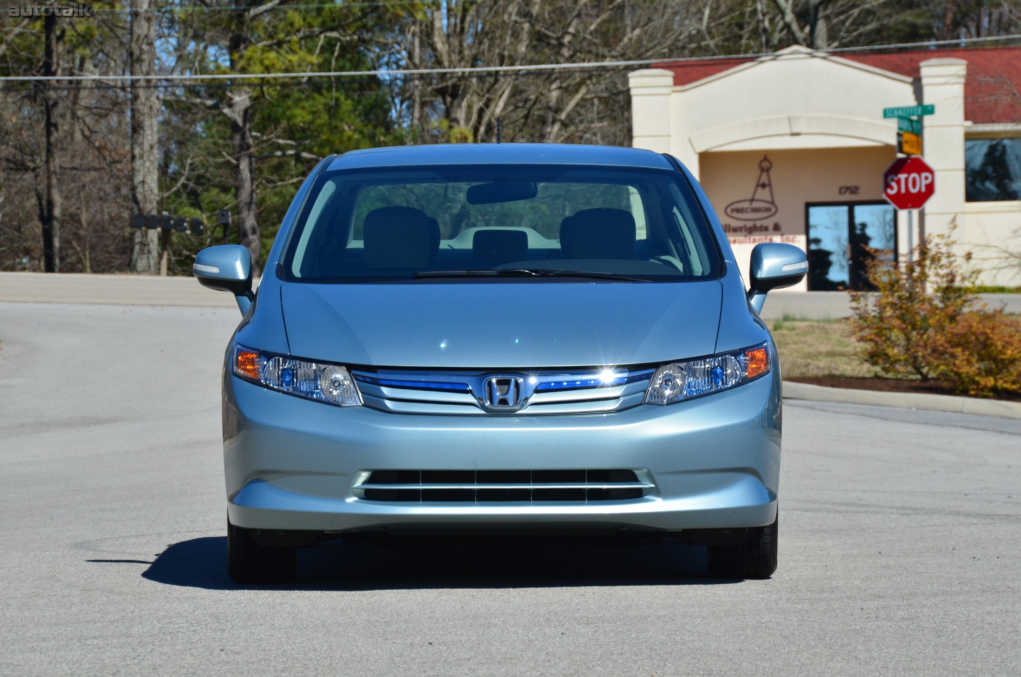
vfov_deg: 7.0
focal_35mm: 195
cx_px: 510
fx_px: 5519
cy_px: 338
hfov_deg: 10.6
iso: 100
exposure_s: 1/200
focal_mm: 130
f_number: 13
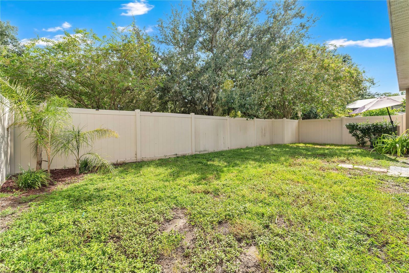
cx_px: 204
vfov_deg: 81.2
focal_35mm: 14
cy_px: 136
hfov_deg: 104.3
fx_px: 159
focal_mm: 14
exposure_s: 1/125
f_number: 8
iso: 100
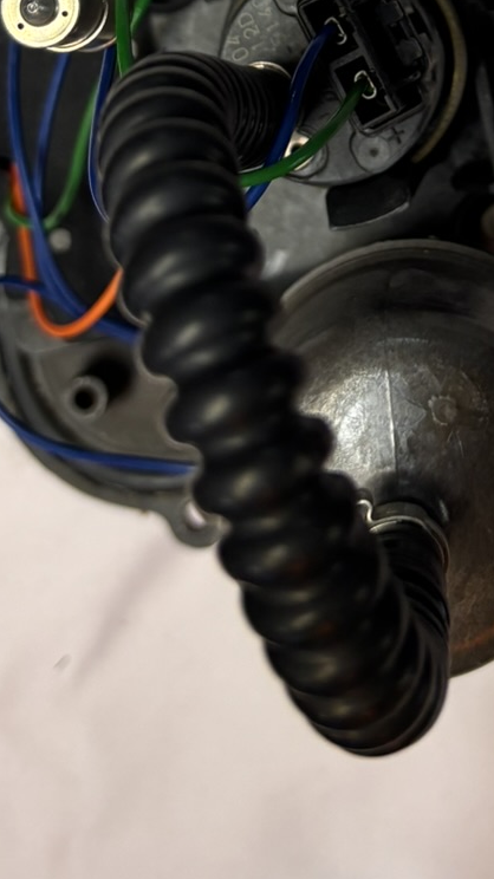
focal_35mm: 78
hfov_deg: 15.1
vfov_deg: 24.8
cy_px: -155
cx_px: 545
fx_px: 1818
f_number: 1.6
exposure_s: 1/100
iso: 100
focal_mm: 5.96
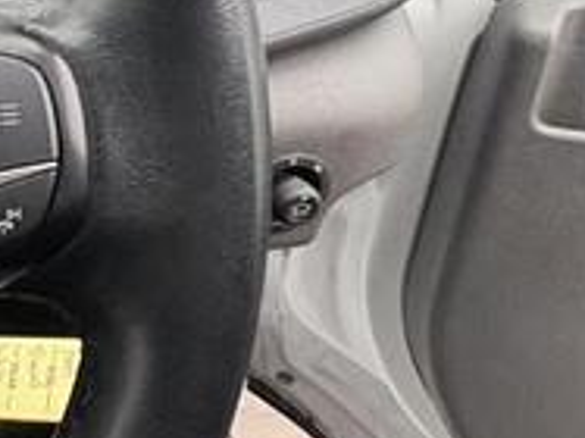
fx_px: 1132
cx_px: -404
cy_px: 135
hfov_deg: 21.5
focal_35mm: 67
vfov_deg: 21.8
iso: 200
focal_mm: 2.22
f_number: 2.2
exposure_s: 1/72
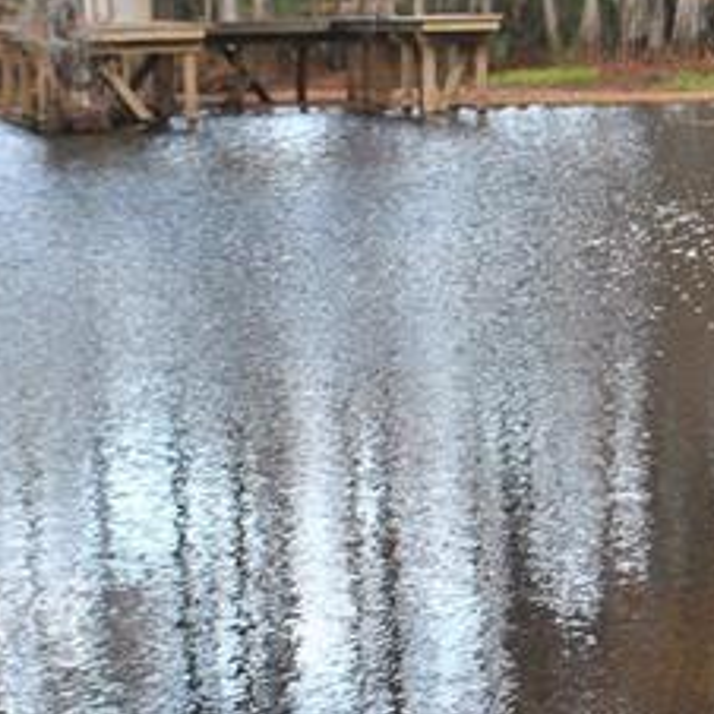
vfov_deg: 11.6
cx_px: 528
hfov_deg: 11.6
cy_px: 336
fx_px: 3500
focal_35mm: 150
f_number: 5
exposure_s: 1/100
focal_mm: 26
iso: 200
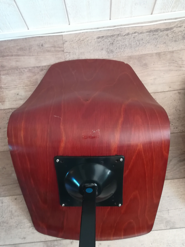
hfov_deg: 42.9
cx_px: 92
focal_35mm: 33
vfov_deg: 55.4
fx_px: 235
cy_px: 124
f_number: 2.2
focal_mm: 3.83
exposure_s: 1/25
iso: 320
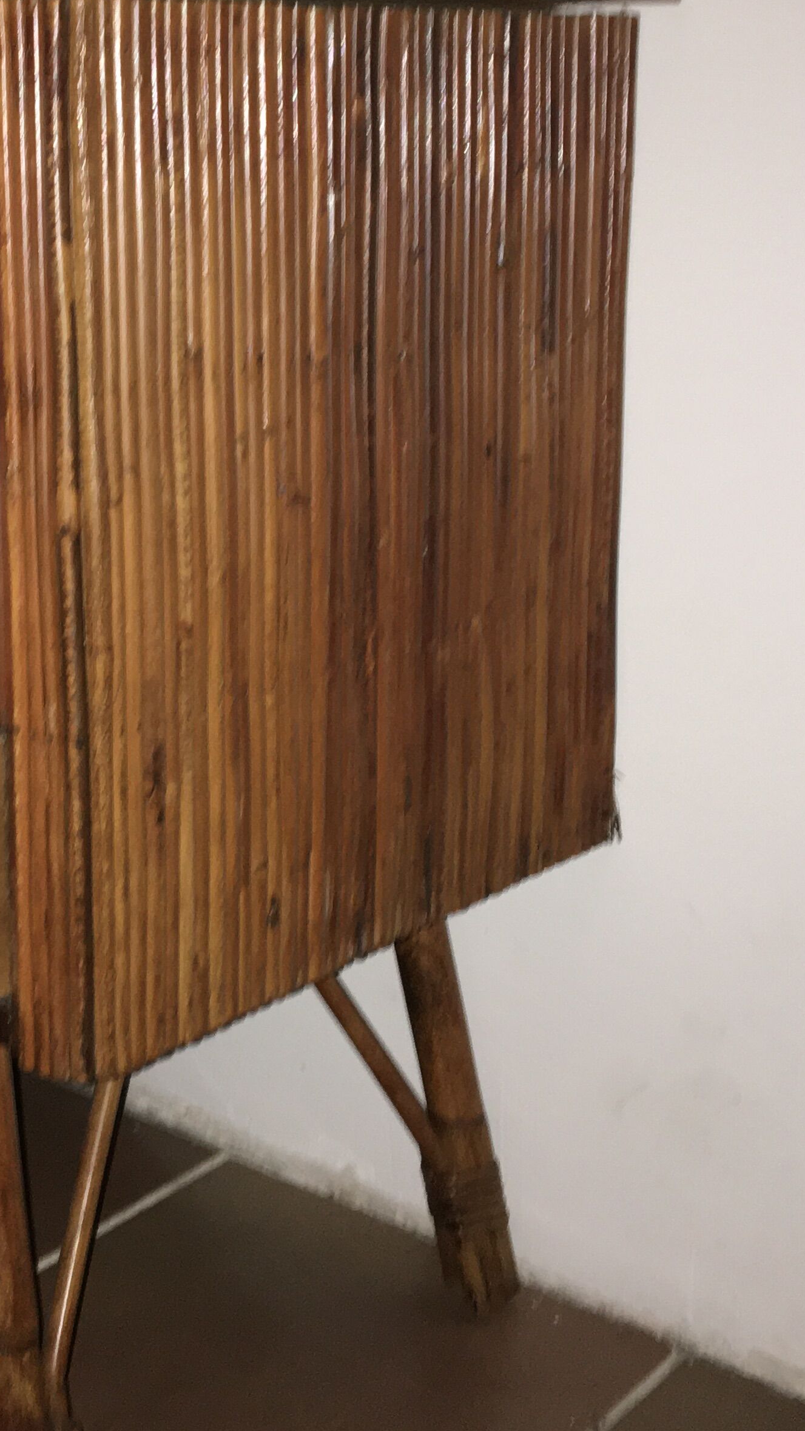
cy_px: 529
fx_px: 2049
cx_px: 97
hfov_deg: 21.8
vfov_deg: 38.2
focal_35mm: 54
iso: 80
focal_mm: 4.15
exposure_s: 1/17
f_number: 2.2
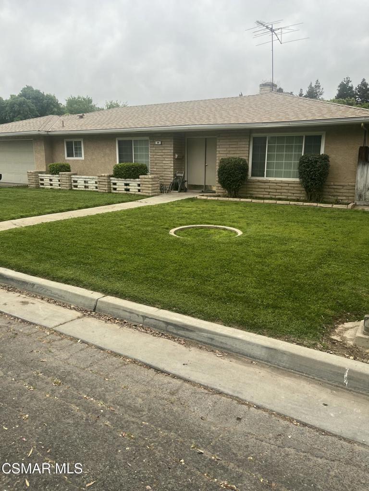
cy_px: 246
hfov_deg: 53.1
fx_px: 370
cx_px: 184
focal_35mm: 26
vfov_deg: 67.3
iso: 50
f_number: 1.6
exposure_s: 1/469
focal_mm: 5.1
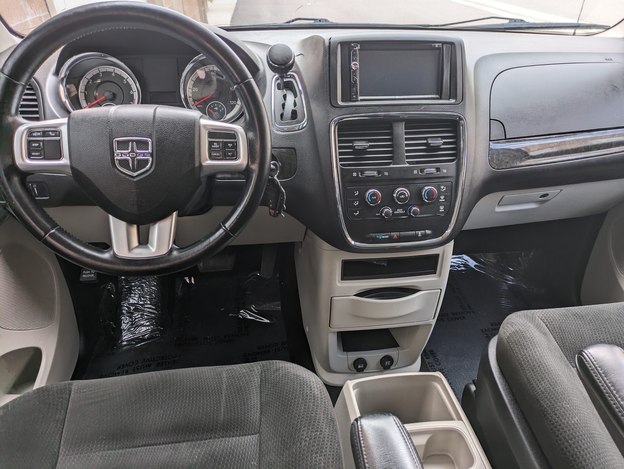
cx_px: 312
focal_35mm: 25
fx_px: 451
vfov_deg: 54.9
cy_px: 234
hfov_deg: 69.4
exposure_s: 1/212
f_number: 1.89
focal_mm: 5.43
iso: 39
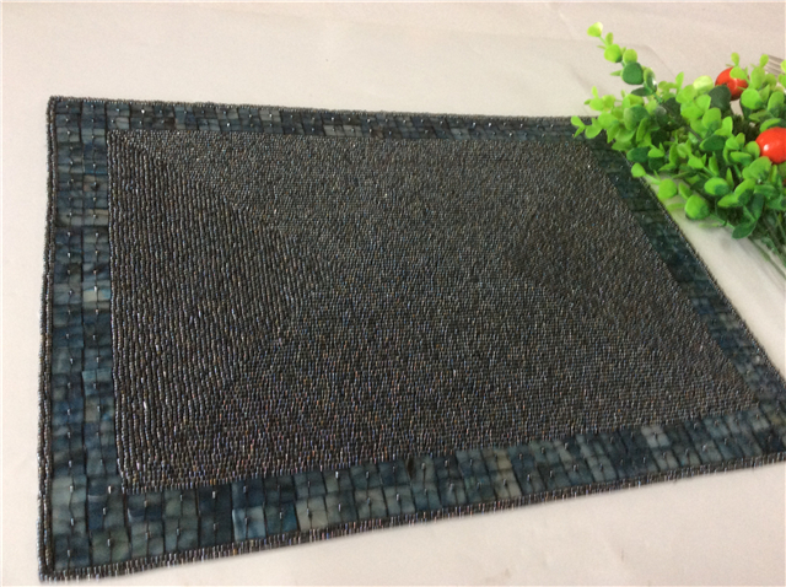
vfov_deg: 44.1
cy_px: 294
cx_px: 393
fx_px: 726
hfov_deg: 56.9
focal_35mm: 32
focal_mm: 3.3
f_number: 2.4
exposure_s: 1/25
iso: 80
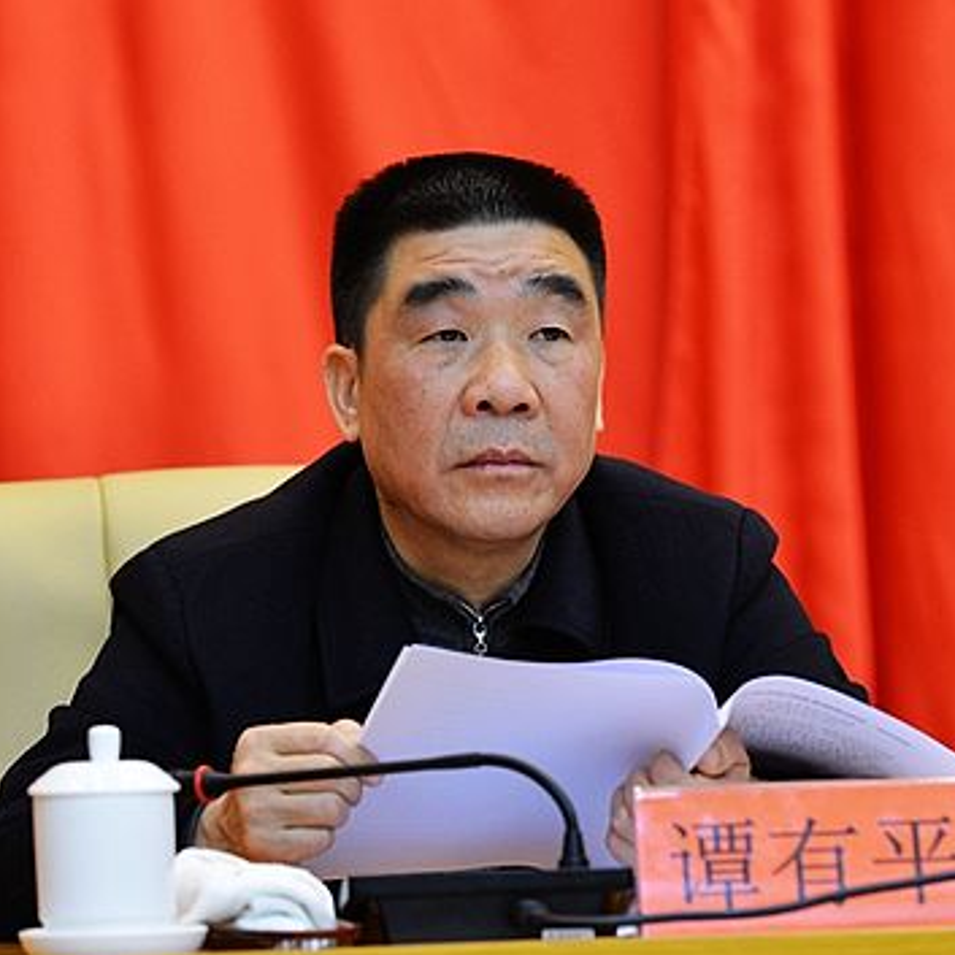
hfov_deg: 5.8
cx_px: 460
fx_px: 9457
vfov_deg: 5.8
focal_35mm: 303
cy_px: 453
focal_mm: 180
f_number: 5
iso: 1100
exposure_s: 1/50
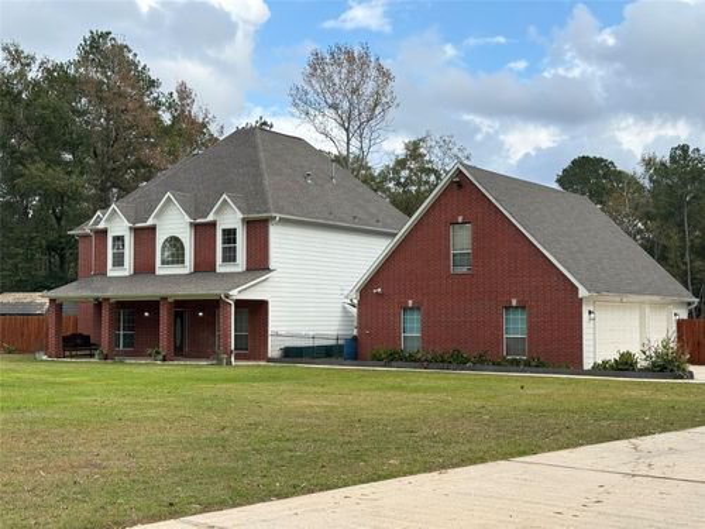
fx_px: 978
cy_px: 264
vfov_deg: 30.3
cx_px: 352
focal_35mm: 48
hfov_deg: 39.7
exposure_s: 1/1642
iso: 100
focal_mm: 6.76
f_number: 1.78
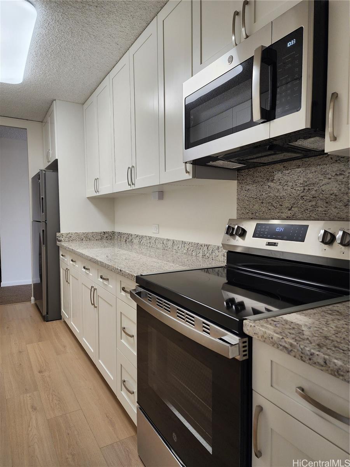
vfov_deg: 73.9
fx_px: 310
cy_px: 234
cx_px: 175
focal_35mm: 23
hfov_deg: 58.9
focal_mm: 6.4
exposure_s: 1/120
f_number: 1.8
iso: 80
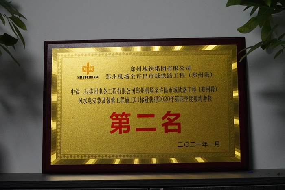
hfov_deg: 23.4
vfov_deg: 15.7
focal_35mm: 87
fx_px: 689
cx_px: 142
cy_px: 95
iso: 8000
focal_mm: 58
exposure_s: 1/160
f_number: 5.6
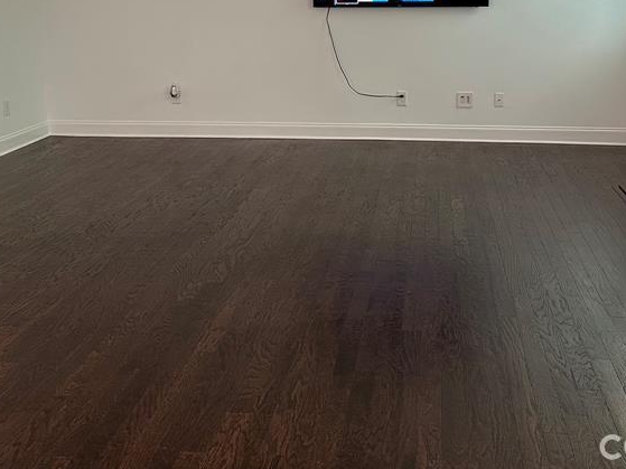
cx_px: 343
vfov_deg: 31.6
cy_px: 66
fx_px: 796
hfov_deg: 42.9
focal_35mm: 44
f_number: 1.78
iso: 320
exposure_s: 1/60
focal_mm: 6.86
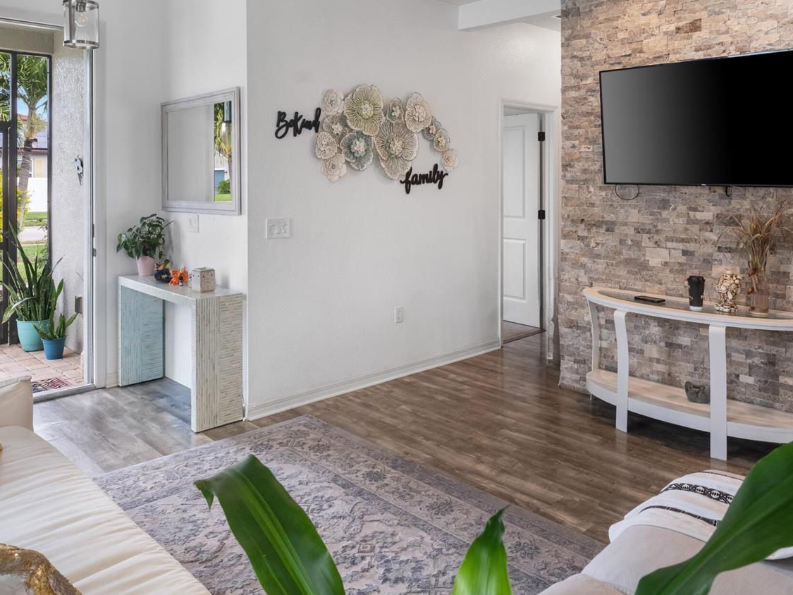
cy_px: 211
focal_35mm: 28
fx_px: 646
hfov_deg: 63.1
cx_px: 373
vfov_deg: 48.9
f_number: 10
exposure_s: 1/25
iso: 800
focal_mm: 16.1
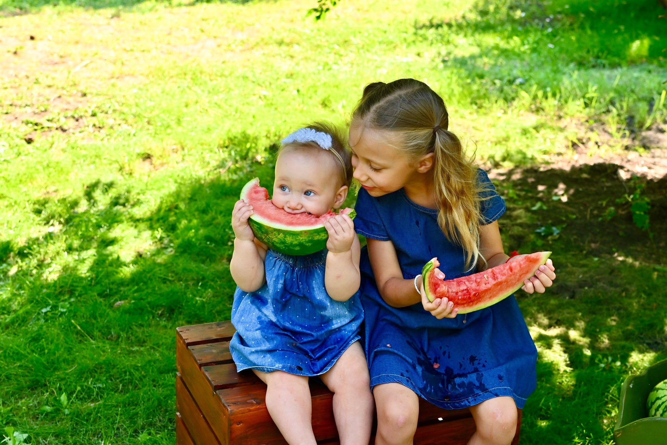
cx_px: 334
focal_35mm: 52
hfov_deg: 38.2
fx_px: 963
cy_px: 222
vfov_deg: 26.0
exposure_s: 1/200
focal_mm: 35
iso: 125
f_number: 4.5
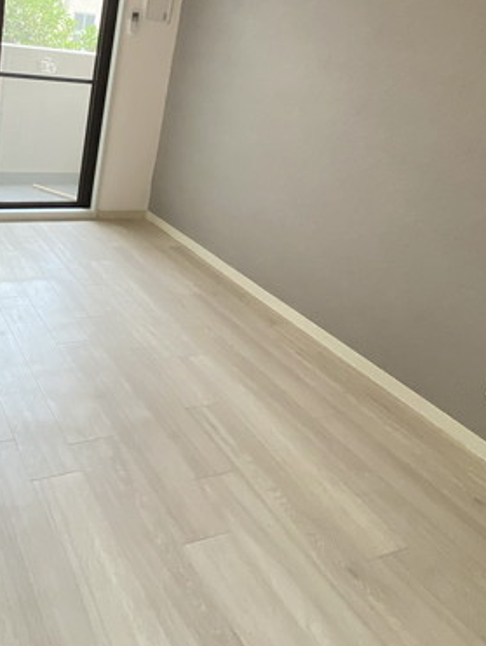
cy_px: 171
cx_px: 68
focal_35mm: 28
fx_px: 523
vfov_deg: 60.3
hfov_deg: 46.0
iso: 50
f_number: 2.4
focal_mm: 1.54
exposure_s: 1/122
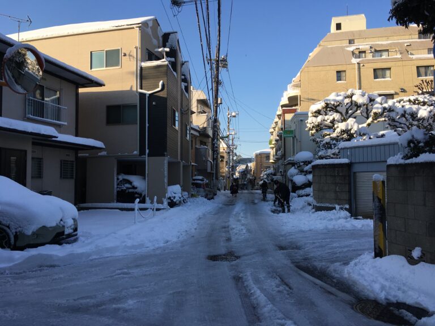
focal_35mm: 29
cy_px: 163
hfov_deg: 61.7
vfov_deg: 48.2
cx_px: 218
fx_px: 364
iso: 25
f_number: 2.2
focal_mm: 4.15
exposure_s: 1/974
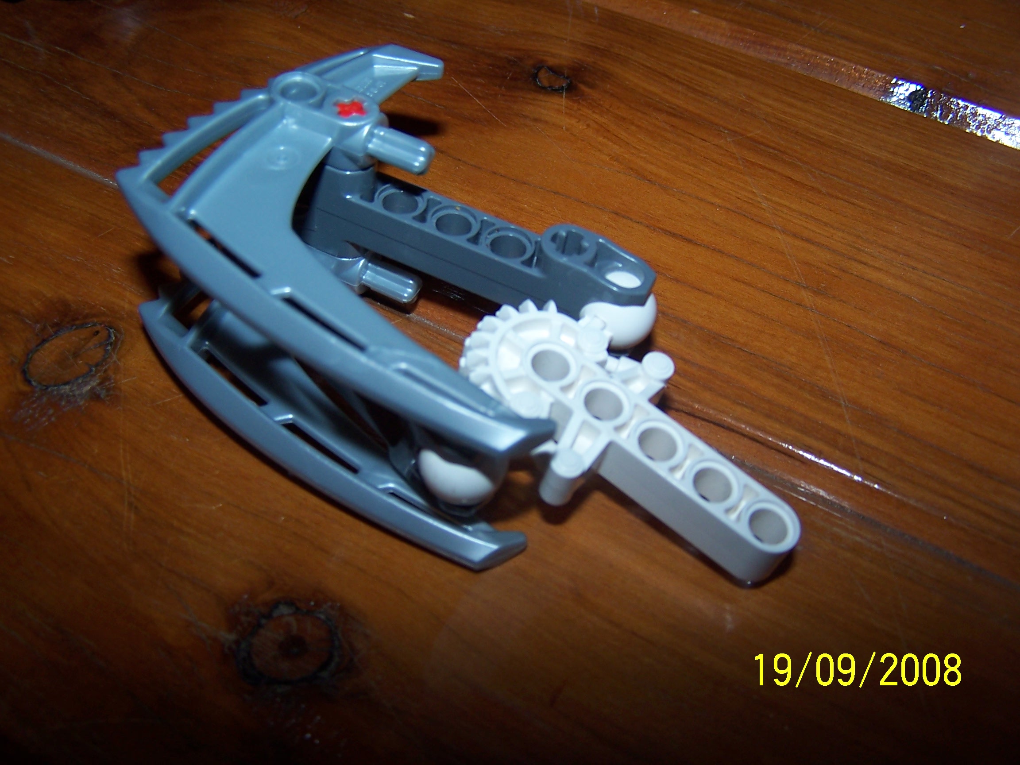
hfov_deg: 49.0
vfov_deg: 37.7
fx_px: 1120
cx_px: 510
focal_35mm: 38
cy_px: 382
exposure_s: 1/60
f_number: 2.8
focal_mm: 6.3
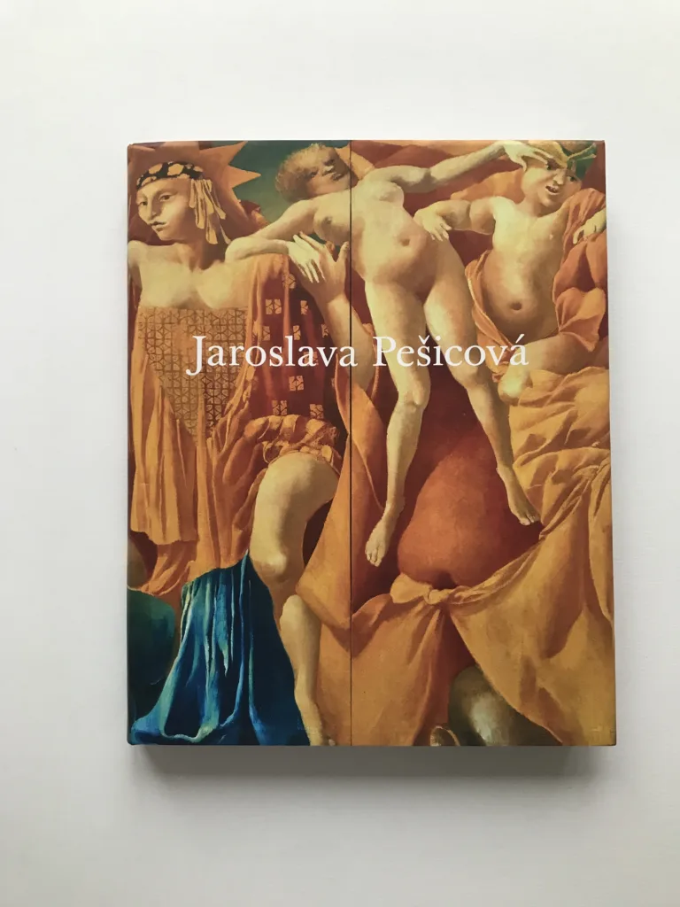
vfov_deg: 63.4
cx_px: 340
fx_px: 733
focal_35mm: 28
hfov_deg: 49.7
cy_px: 454
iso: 40
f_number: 1.8
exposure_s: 1/33
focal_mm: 3.99
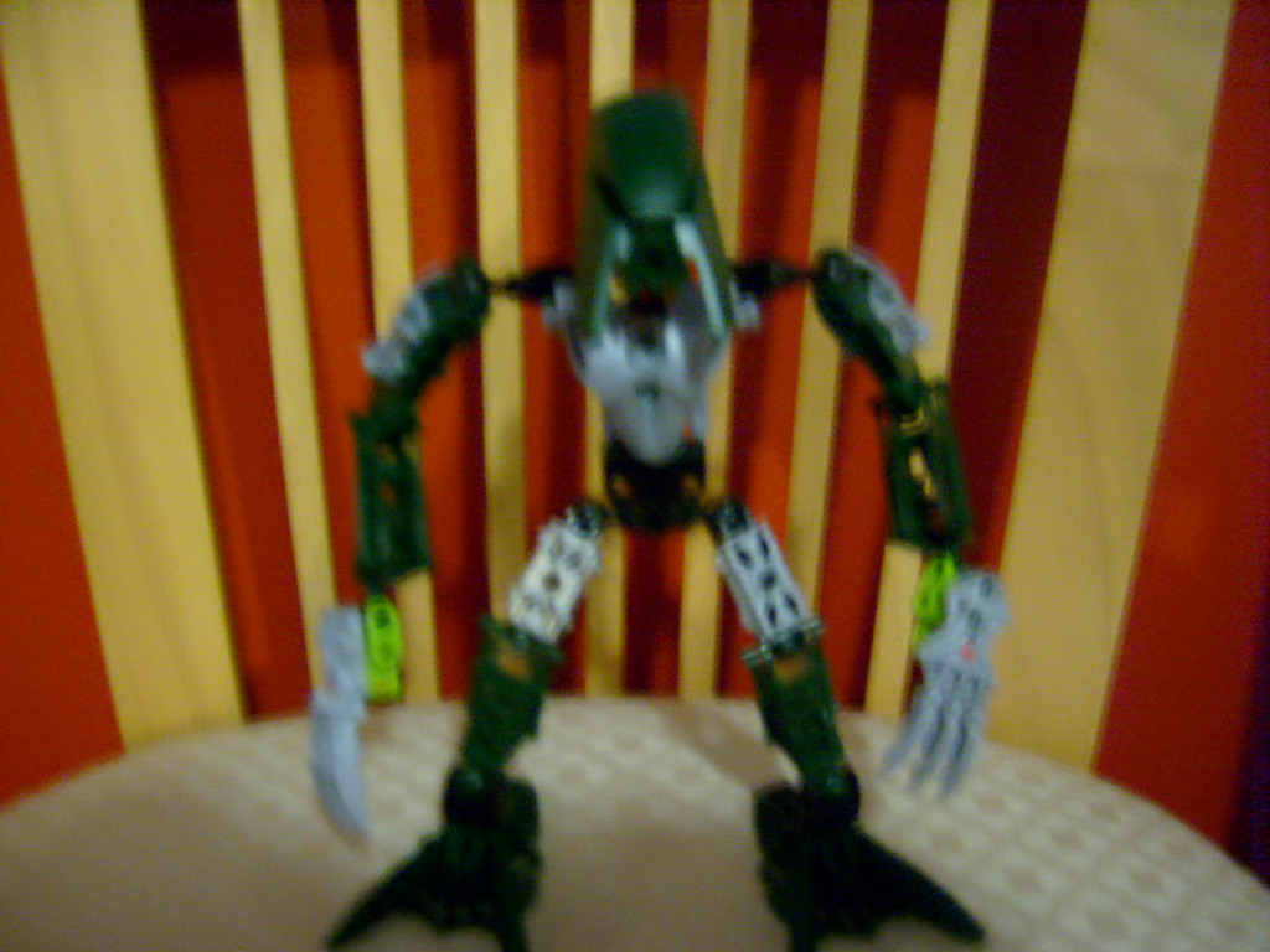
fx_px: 1284
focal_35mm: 35
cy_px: 476
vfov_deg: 40.7
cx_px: 635
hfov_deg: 52.6
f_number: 2.8
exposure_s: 1/1.43
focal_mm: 5.8
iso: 200
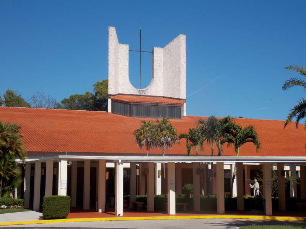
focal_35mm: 65
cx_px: 153
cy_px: 114
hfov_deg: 29.8
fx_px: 575
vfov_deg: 22.6
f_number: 4.1
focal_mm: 11.5
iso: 80
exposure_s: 1/1250
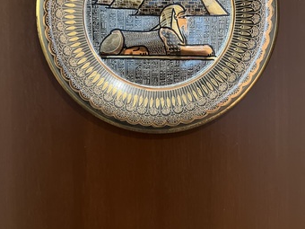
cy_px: 56
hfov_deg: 52.6
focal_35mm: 35
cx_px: 152
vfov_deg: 39.6
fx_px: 308
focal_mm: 5.7
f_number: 1.5
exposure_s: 1/30
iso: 500
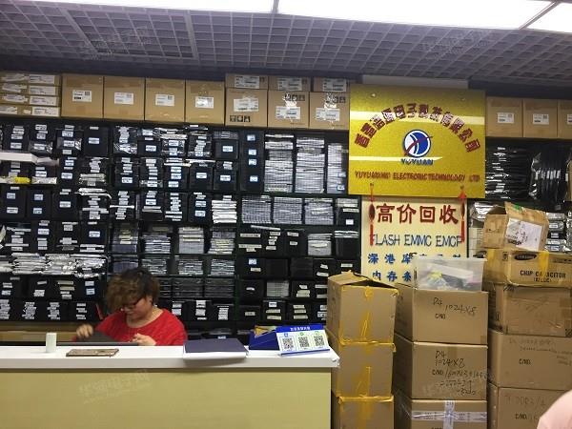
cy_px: 214
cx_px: 286
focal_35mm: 29
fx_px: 479
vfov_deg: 48.2
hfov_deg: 61.7
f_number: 2.2
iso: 80
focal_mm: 4.15
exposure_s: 1/33
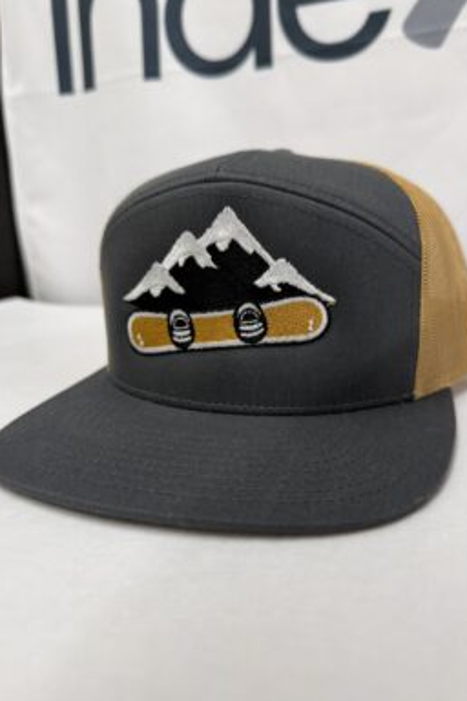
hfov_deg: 49.5
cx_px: 257
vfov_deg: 69.4
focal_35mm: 26
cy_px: 358
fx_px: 506
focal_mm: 6.76
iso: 160
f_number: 1.78
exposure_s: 1/120
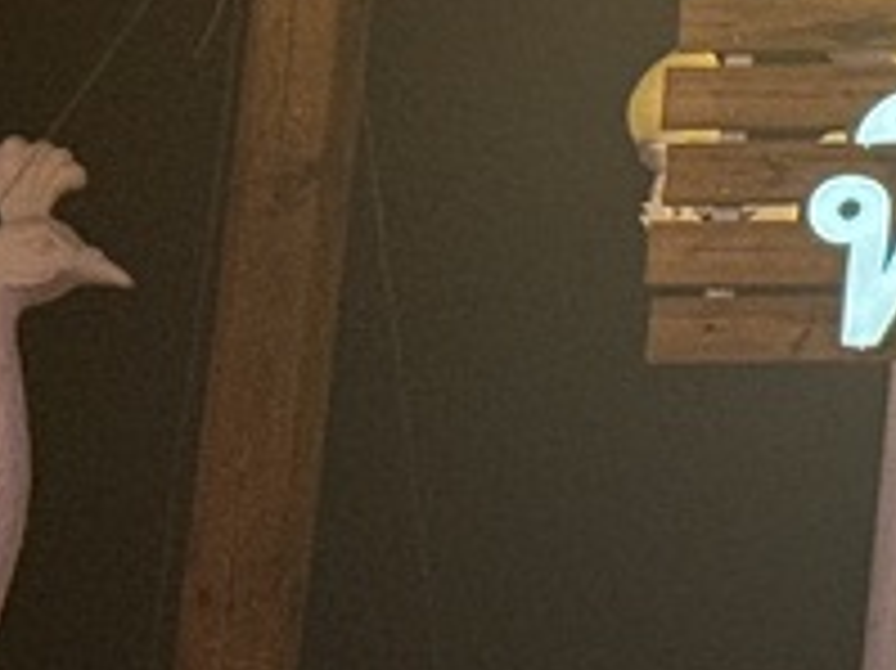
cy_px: 211
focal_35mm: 247
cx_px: 2242
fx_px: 6389
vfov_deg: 6.0
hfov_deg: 7.4
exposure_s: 1/100
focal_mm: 6.76
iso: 125
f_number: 1.78
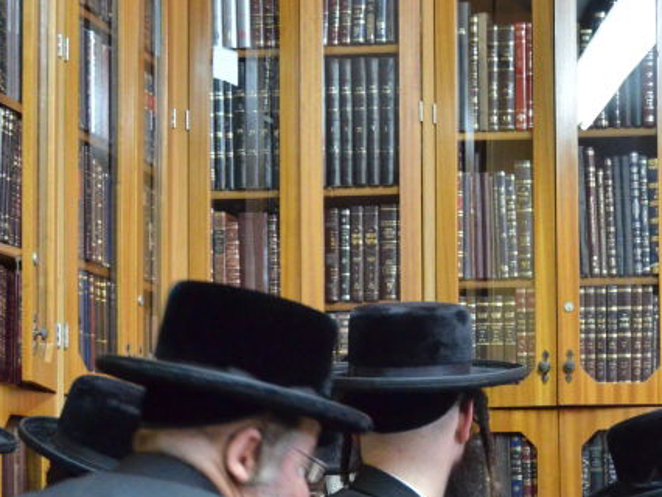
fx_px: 1588
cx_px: 704
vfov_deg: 17.5
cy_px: 461
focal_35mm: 83
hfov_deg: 22.4
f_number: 3.8
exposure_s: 1/100
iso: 2000
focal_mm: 24
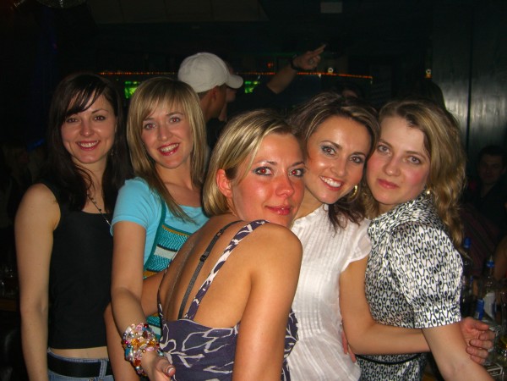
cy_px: 190
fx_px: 557
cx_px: 254
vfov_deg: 37.7
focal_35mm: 38
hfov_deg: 49.0
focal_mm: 7.9
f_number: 2.8
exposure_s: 1/60
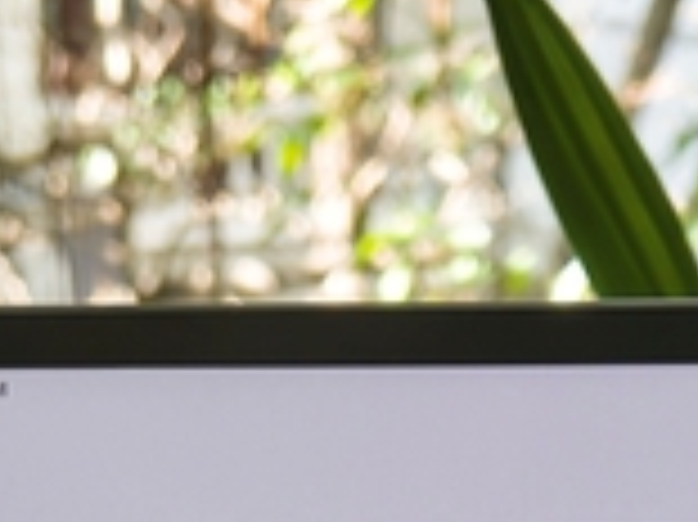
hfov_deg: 17.7
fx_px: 2236
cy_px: 1105
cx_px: 491
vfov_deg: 11.7
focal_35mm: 111
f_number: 1.5
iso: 32
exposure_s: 1/142
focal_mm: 5.7
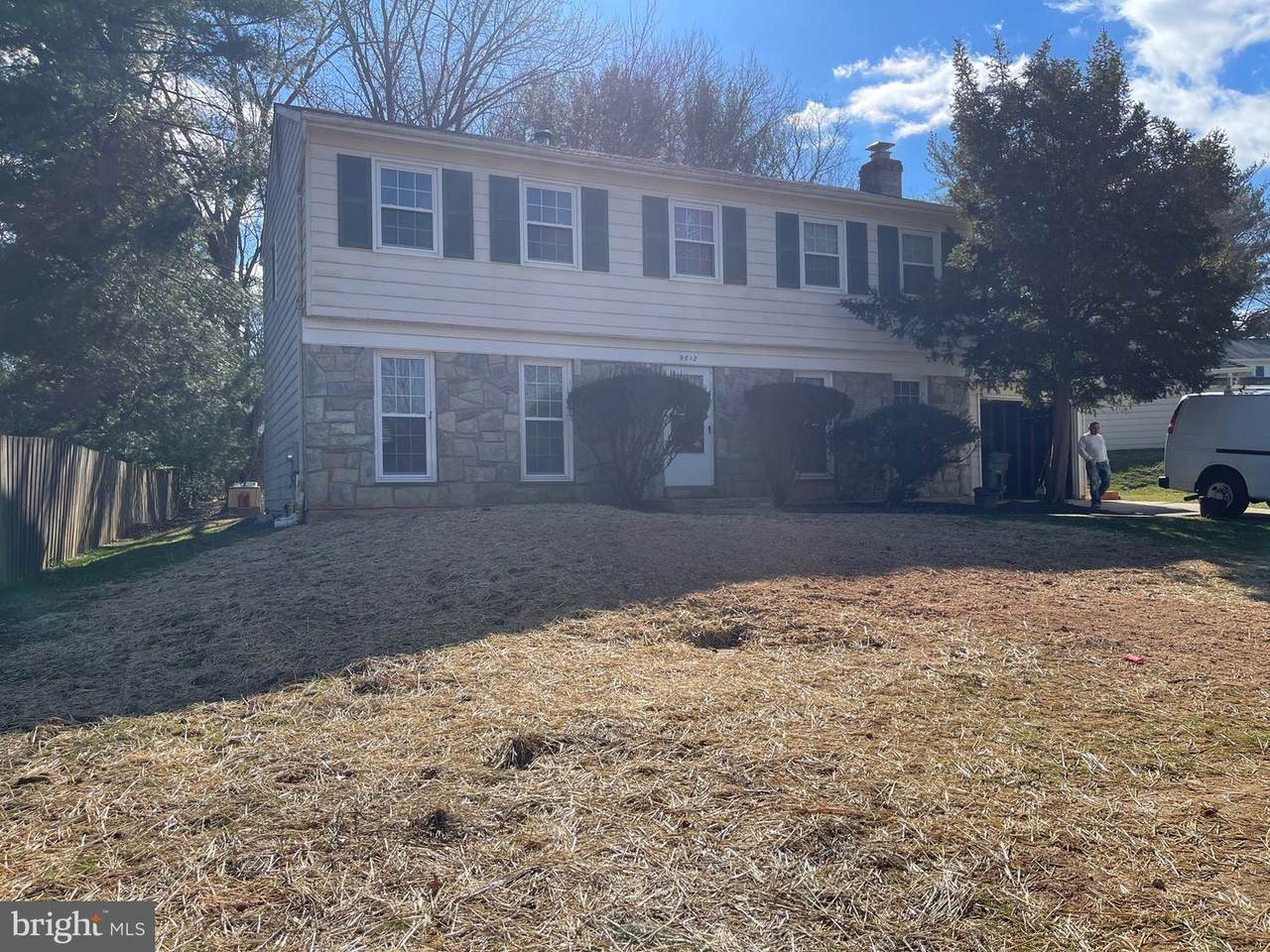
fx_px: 917
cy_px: 476
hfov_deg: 69.4
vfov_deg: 54.9
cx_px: 635
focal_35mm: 25
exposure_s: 1/2924
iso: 32
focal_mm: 5.1
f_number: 1.6
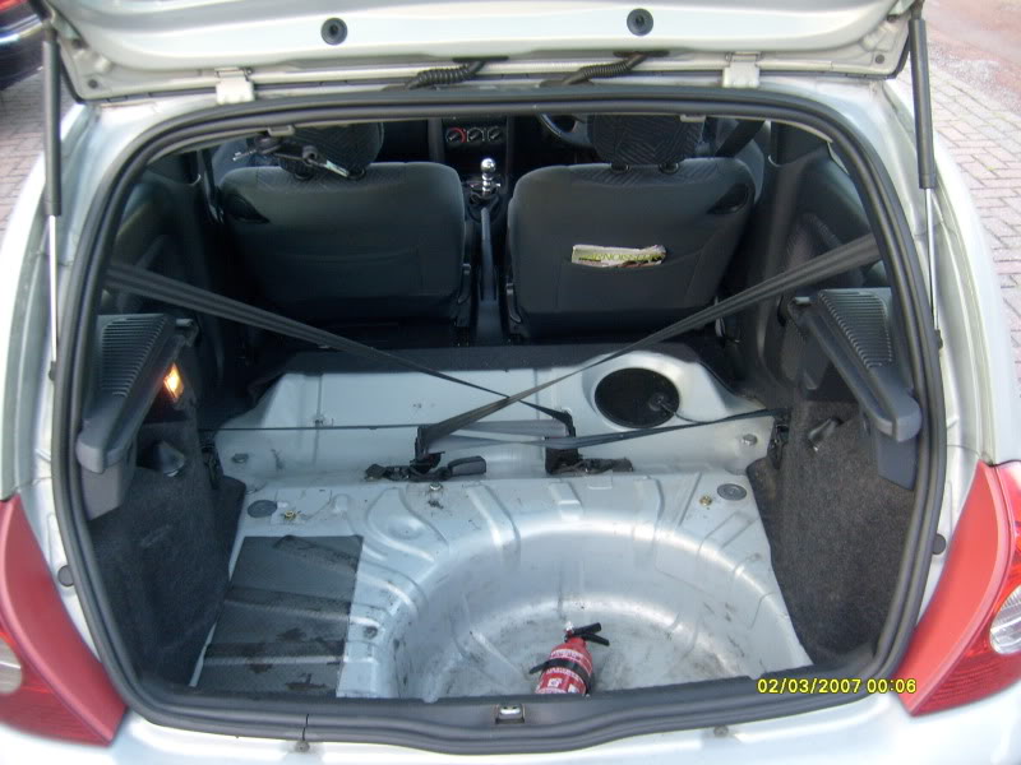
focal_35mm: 35
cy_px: 382
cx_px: 510
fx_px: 1032
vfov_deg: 40.7
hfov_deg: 52.6
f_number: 2.8
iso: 80
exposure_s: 1/45
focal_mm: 5.8
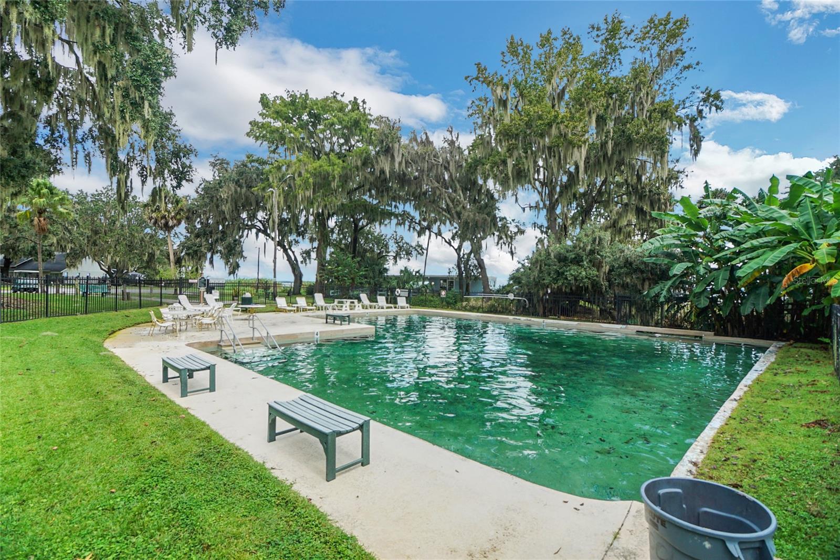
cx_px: 420
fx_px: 350
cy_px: 280
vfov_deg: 77.3
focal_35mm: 15
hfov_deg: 100.4
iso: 320
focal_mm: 10
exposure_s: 1/160
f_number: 9
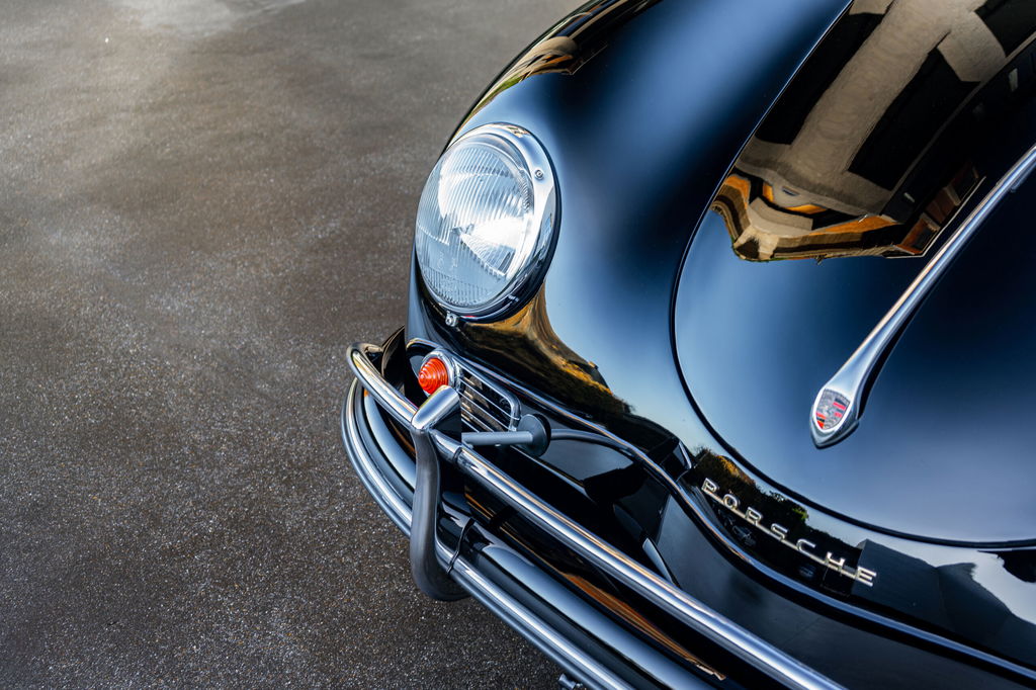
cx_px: 518
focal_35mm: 45
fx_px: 1295
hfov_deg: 43.6
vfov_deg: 29.8
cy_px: 345
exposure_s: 1/15
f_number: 4.5
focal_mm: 45
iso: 64
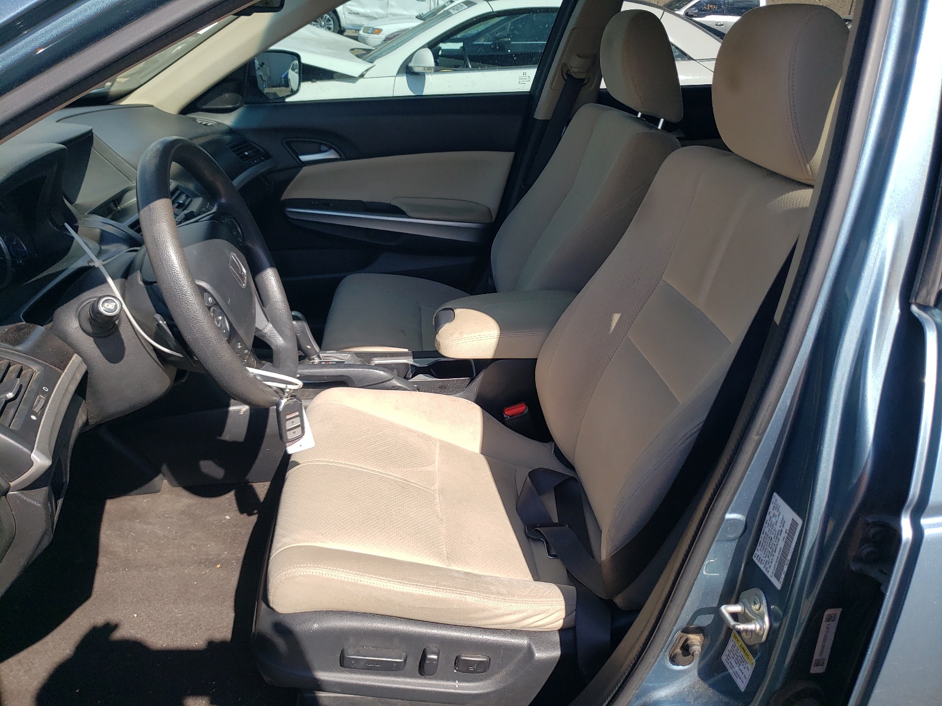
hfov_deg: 67.3
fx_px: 708
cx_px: 471
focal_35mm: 26
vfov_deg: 53.1
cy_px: 353
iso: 50
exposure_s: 1/1667
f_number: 1.5
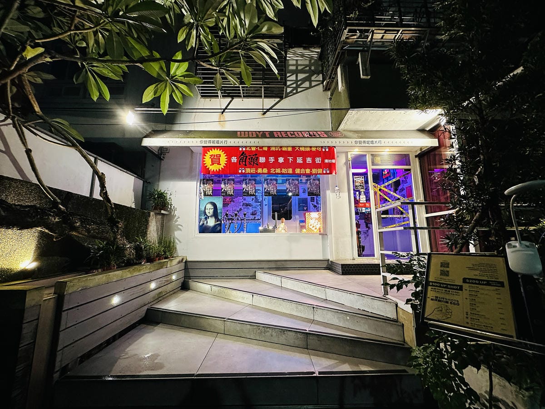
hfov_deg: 102.1
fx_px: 220
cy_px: 204
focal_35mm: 14
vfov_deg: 85.7
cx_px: 272
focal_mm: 2.22
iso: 640
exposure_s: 1/60
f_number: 2.2
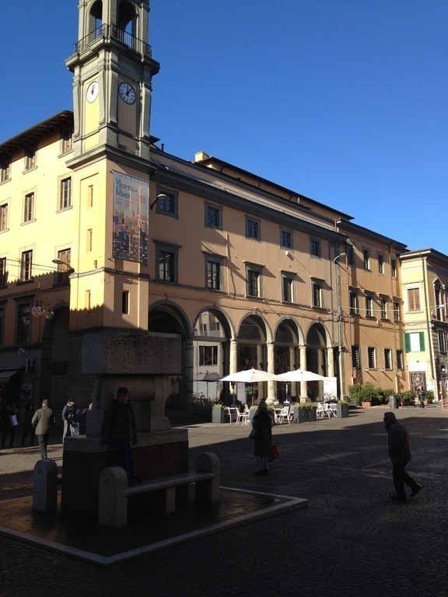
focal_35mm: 33
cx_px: 224
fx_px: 569
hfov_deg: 42.9
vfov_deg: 55.4
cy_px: 298
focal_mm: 4.12
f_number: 2.4
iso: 50
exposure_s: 1/1085
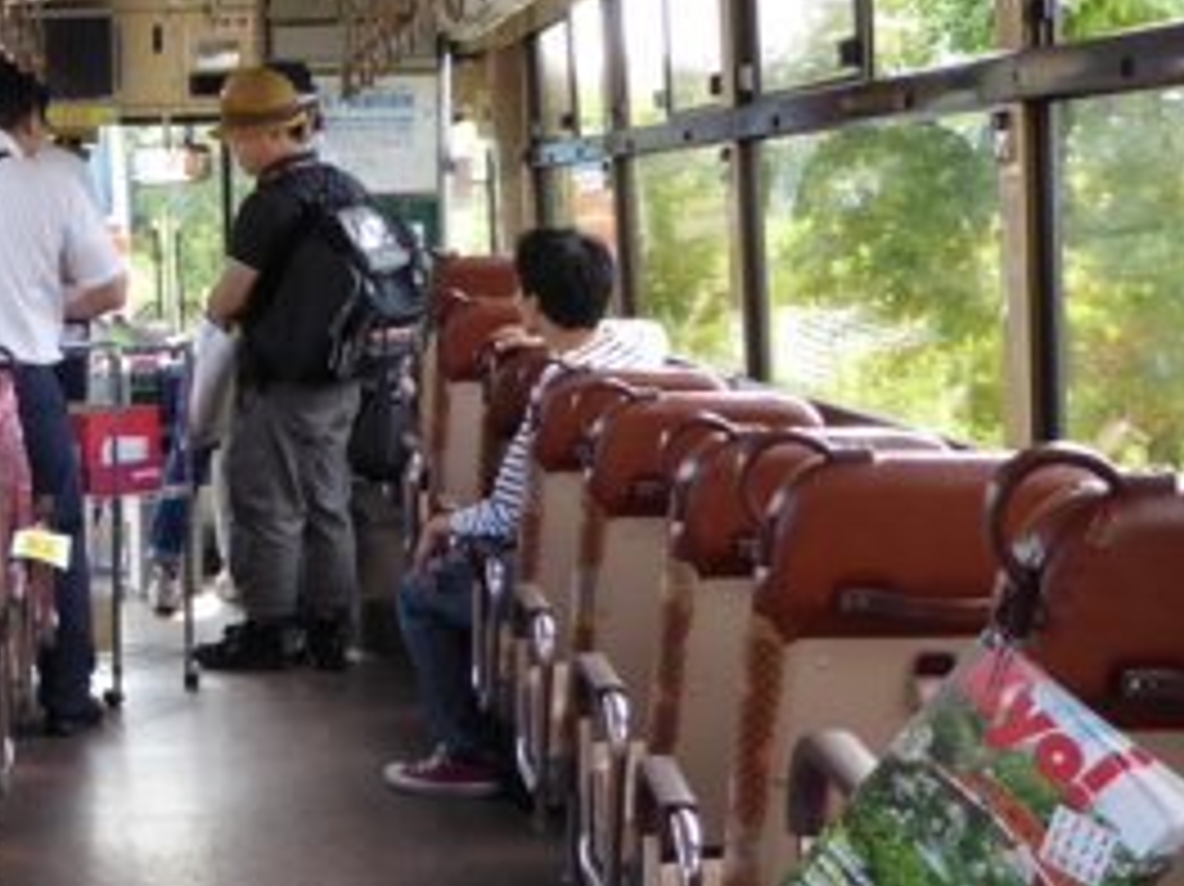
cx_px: 113
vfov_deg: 20.0
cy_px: 684
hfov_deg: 25.8
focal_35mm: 73
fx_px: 2496
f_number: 3.3
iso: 100
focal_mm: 4.3
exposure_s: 1/80
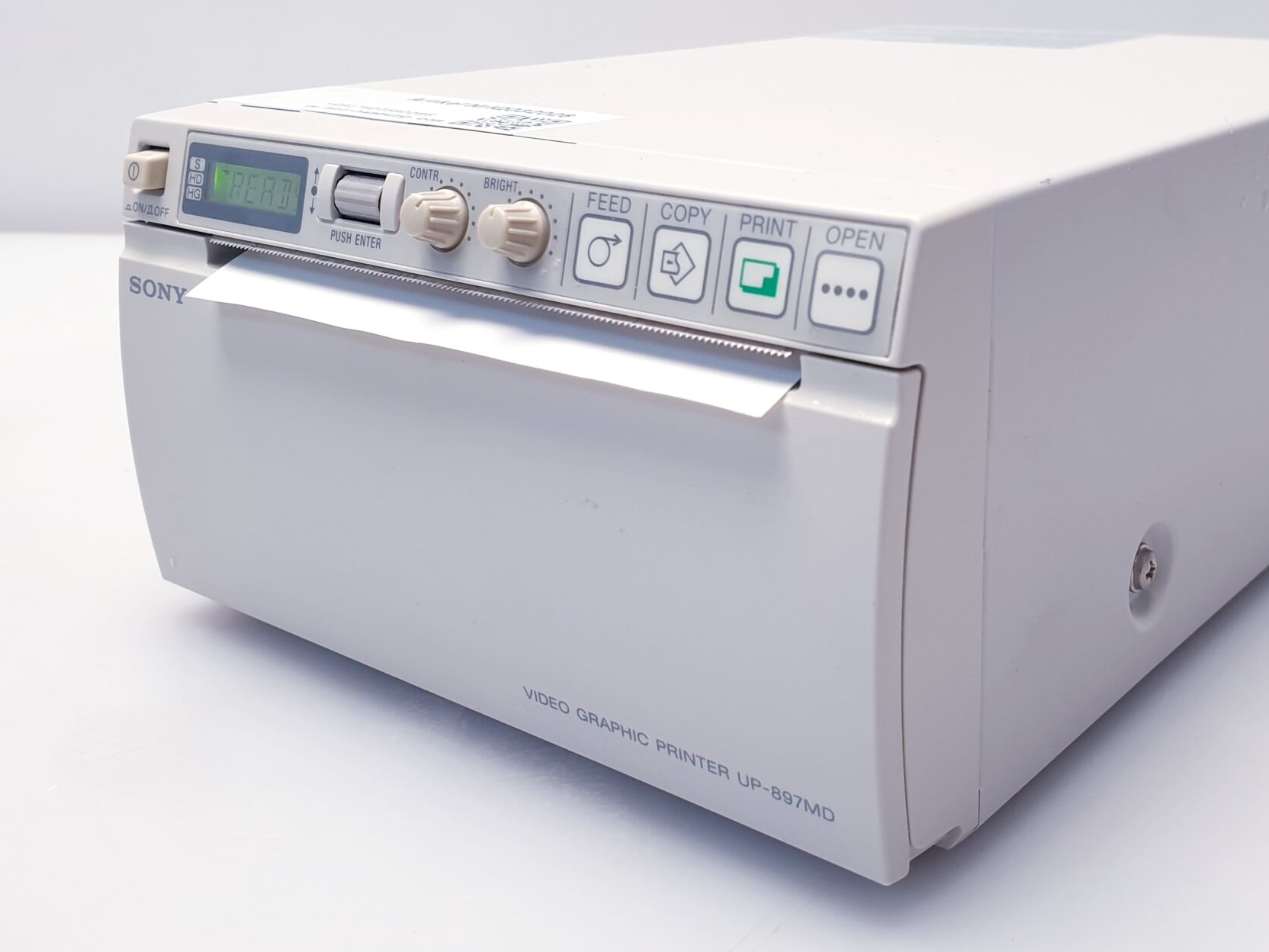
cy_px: 369
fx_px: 1466
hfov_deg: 46.3
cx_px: 804
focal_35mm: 40
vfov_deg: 35.8
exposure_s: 1/50
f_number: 2.4
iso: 80
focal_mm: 4.3
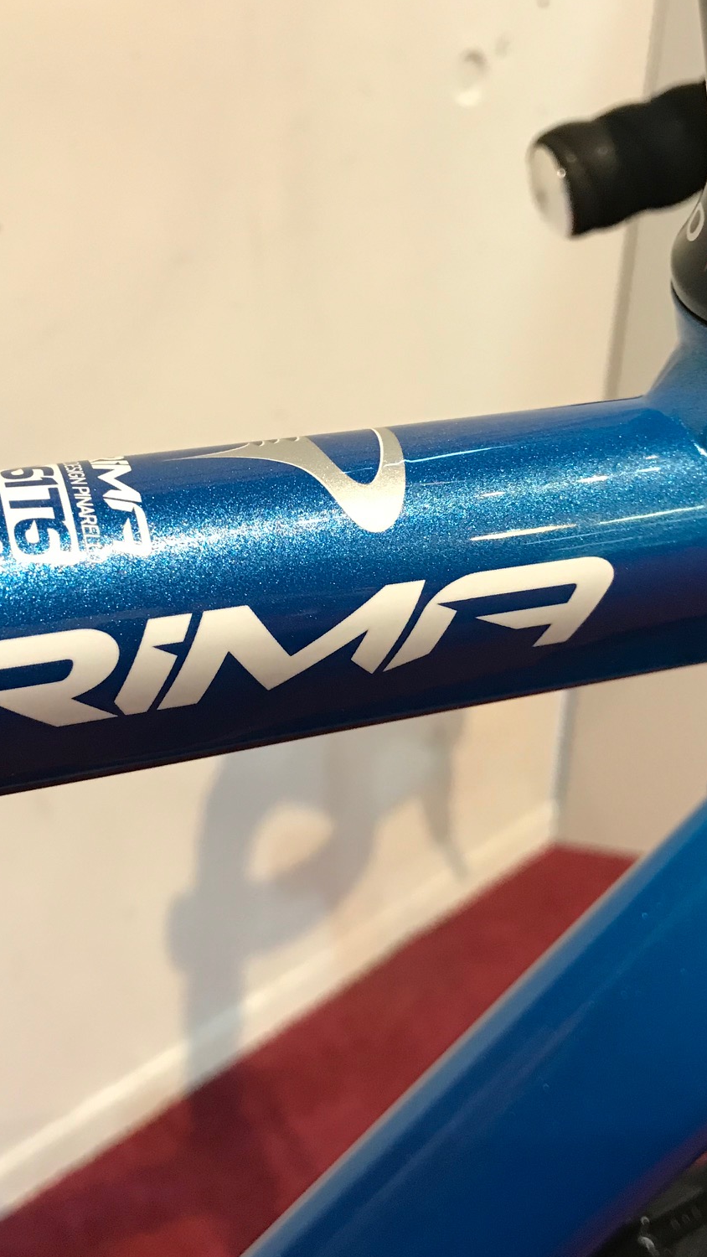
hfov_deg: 29.0
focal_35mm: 41
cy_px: 628
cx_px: 410
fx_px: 1366
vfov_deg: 49.4
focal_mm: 3.99
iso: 80
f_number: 1.8
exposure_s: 1/17
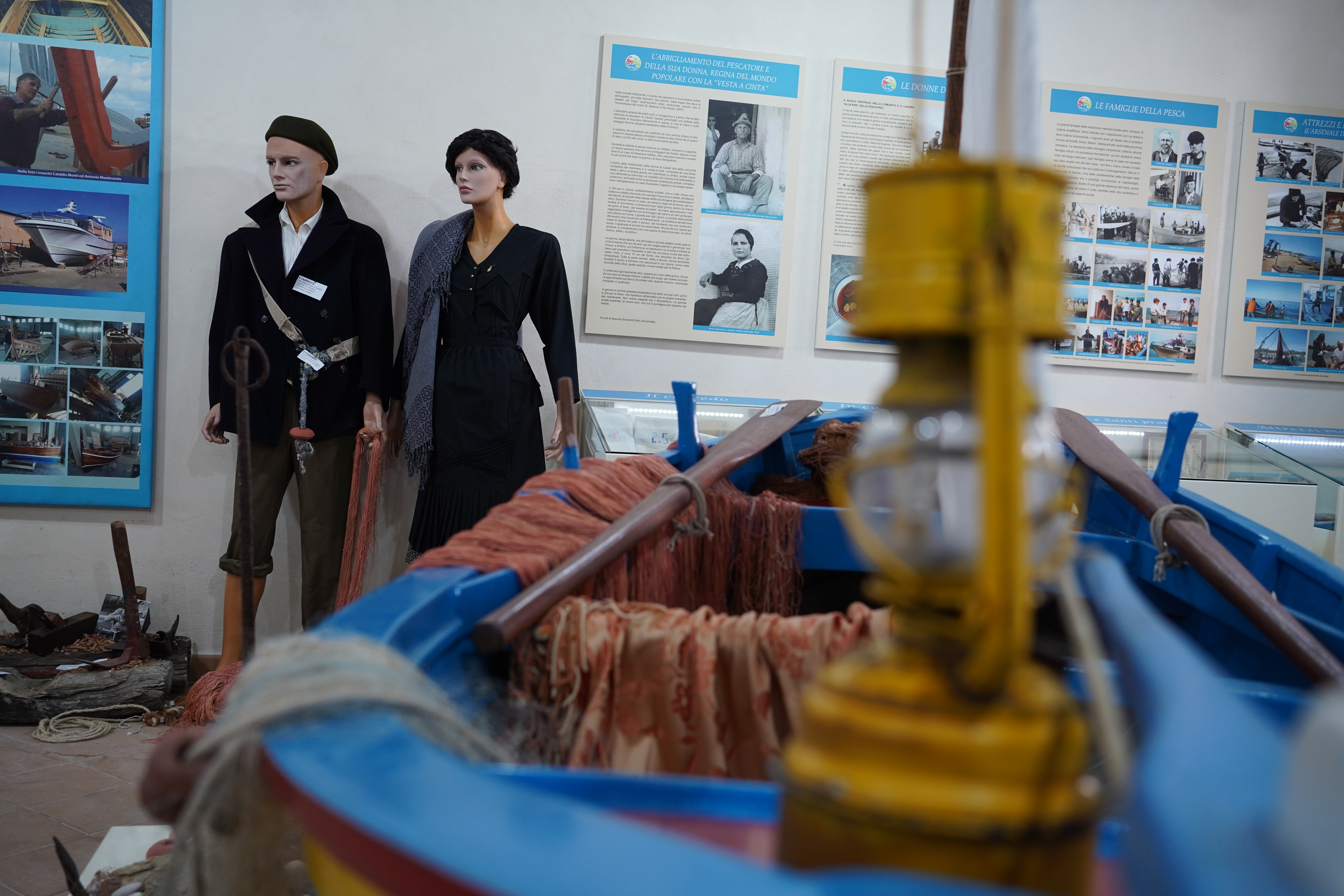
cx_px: 672
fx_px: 1307
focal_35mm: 35
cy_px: 448
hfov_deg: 54.4
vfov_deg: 37.9
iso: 640
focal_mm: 35
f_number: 3.5
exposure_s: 1/200
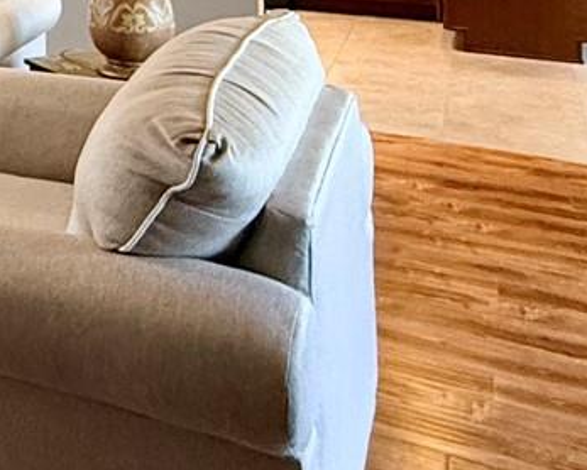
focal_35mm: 63
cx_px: -328
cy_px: -216
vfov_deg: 20.9
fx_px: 1095
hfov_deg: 23.2
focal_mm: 2.22
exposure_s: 1/60
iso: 320
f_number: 2.2
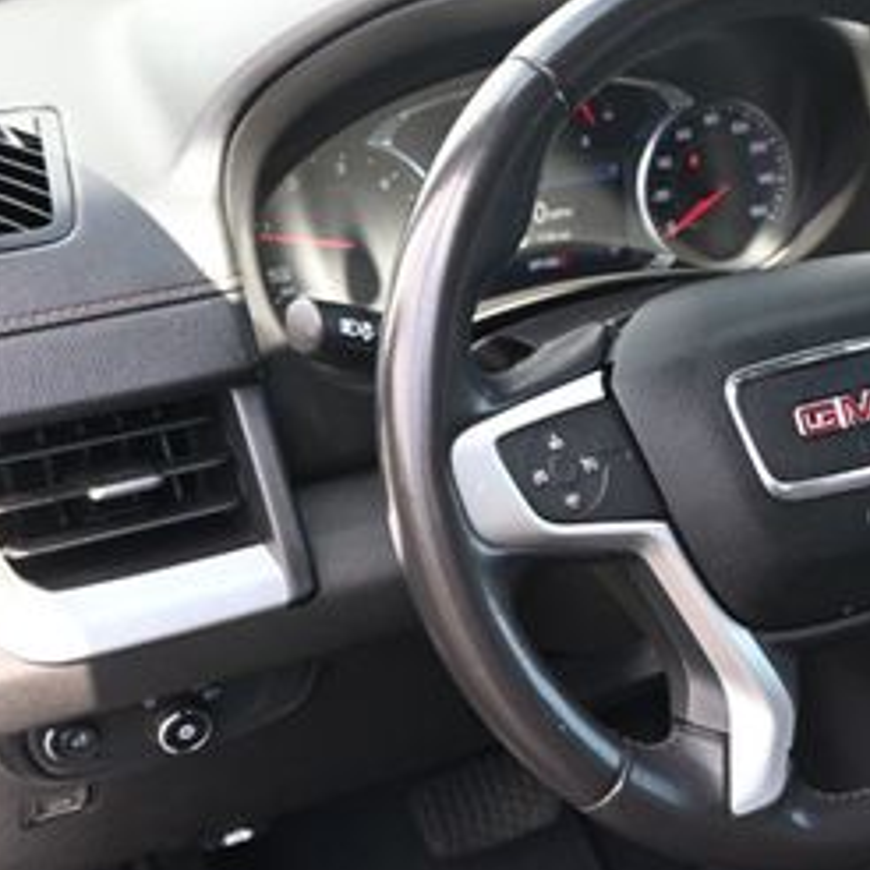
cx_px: 934
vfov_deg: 26.6
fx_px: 1836
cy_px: 492
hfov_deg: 25.0
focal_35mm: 65
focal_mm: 19.5
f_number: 3.8
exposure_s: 1/125
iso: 400
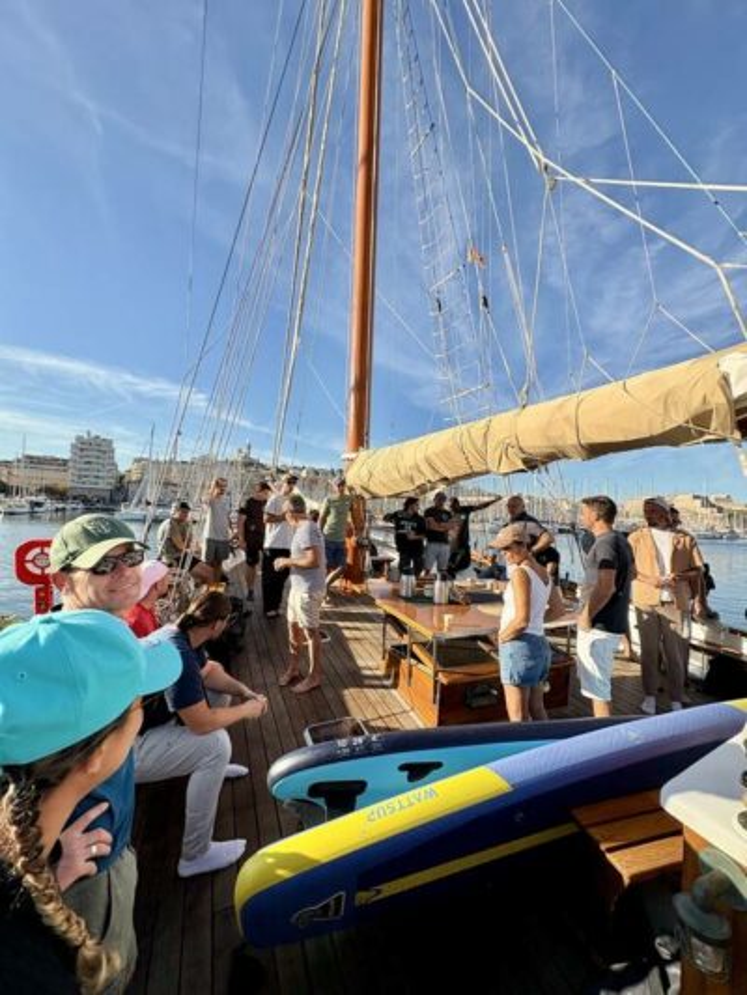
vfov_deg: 102.1
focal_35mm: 14
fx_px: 403
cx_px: 374
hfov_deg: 85.7
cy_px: 498
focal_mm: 2.22
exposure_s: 1/1323
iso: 50
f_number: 2.2
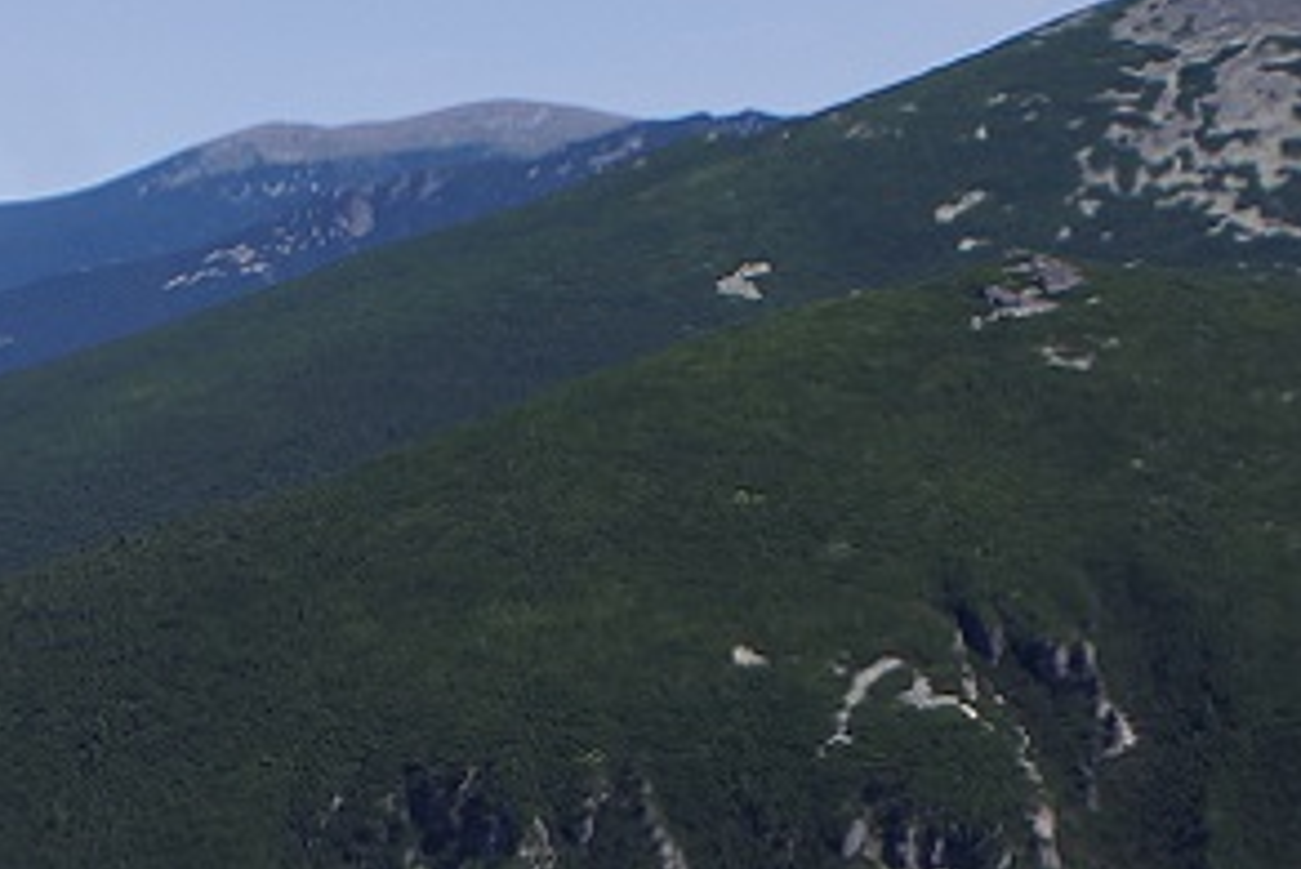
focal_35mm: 114
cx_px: 209
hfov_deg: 17.7
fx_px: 4122
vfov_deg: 11.4
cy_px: 1431
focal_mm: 18
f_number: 7.1
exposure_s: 1/320
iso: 100
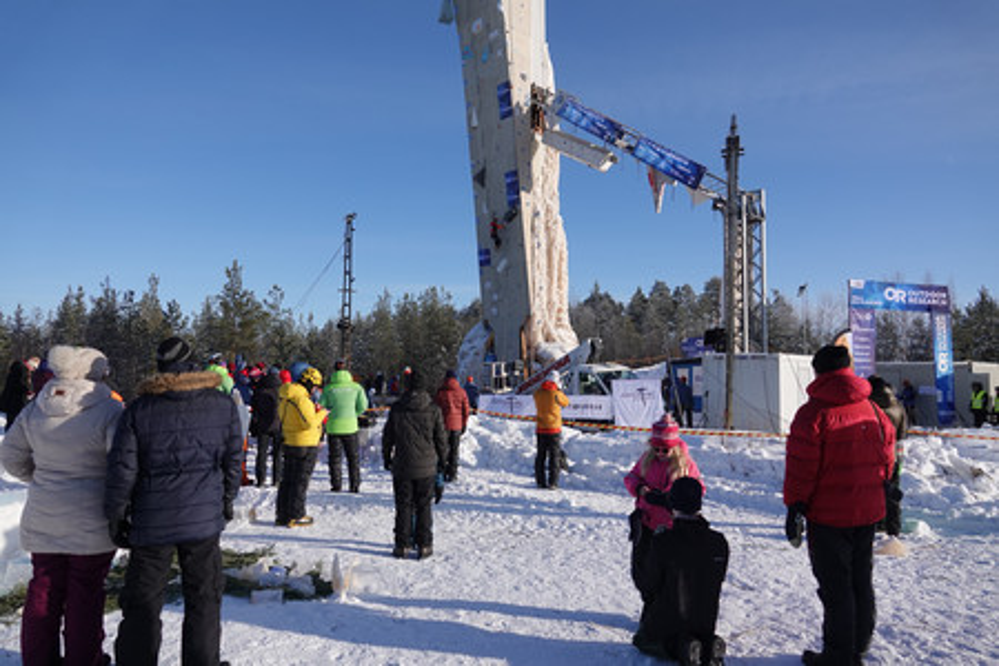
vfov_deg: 53.1
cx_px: 500
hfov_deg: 73.7
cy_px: 333
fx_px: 666
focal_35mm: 24
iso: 100
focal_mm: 8.8
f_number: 2.4
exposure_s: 1/2500
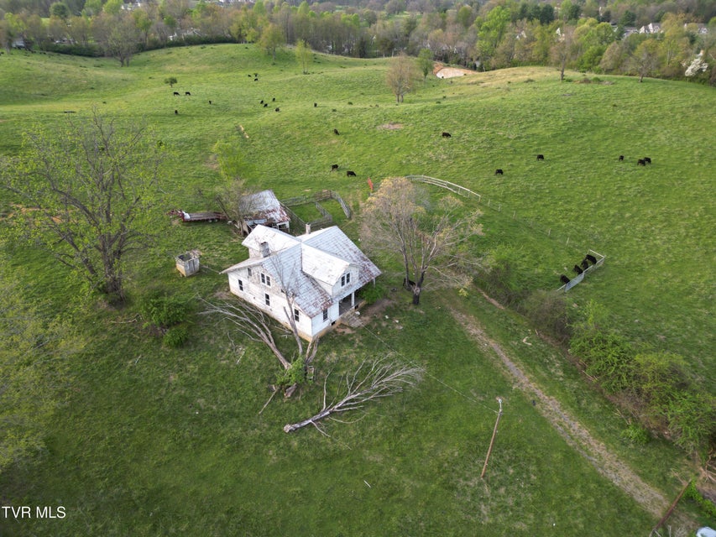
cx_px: 358
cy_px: 268
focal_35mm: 24
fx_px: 496
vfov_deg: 56.8
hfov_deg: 71.6
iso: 100
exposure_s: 1/350
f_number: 1.7
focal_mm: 6.72
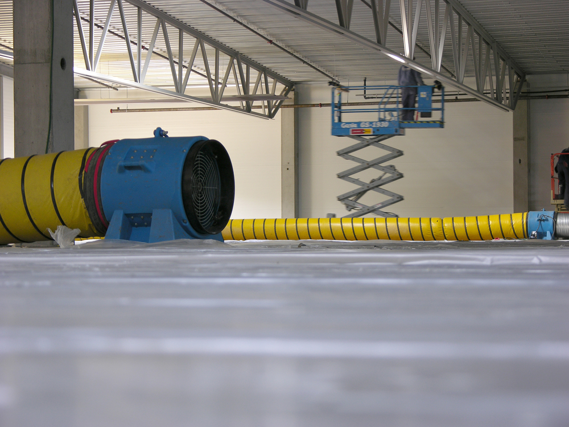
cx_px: 284
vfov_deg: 13.5
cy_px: 214
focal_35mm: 110
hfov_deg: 17.9
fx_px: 1808
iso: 50
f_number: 3.7
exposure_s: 1/4.2
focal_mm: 27.3
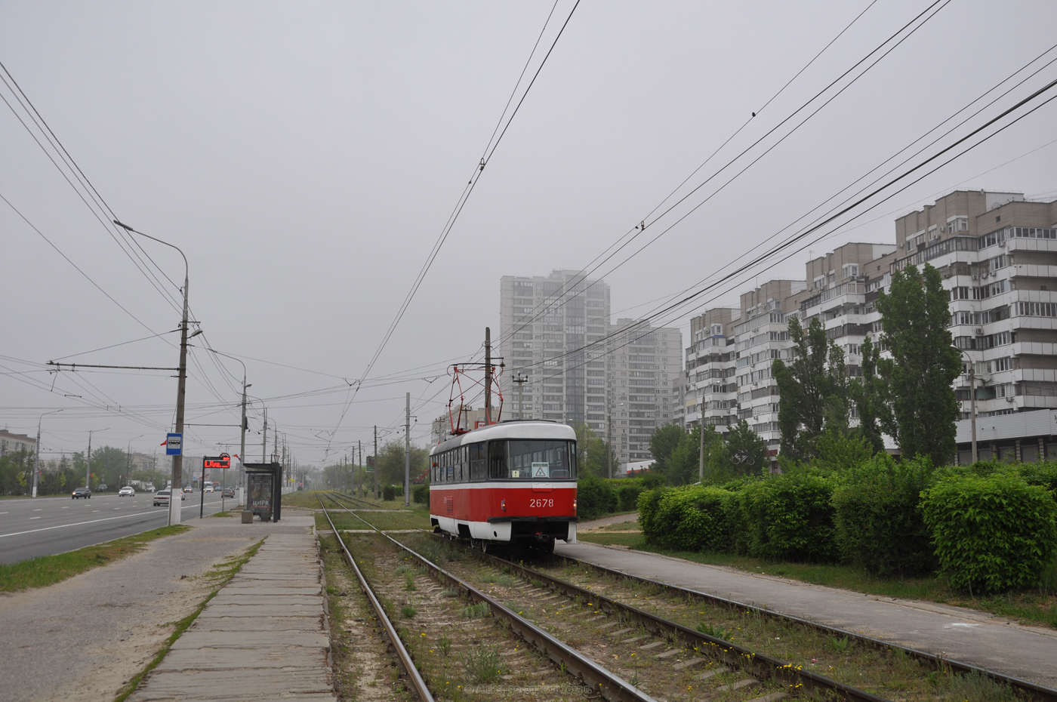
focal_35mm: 36
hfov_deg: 53.2
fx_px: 1056
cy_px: 351
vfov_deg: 36.8
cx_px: 528
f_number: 6.3
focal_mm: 24
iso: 200
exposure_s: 1/320
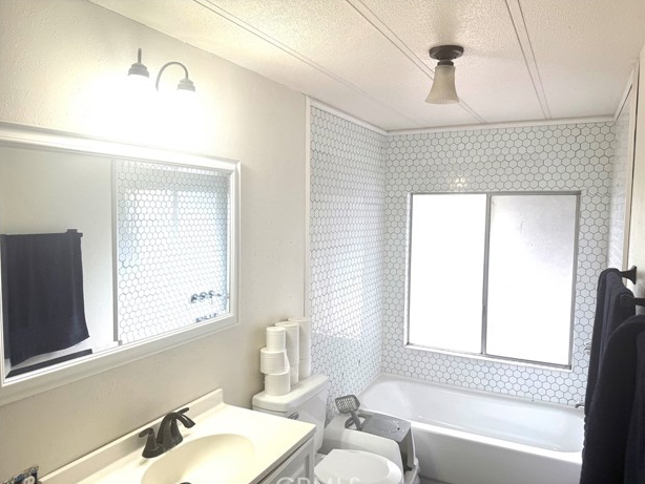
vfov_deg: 54.9
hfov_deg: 69.3
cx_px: 334
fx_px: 466
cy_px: 250
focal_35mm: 25
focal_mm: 6.76
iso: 100
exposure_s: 1/213
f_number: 1.78
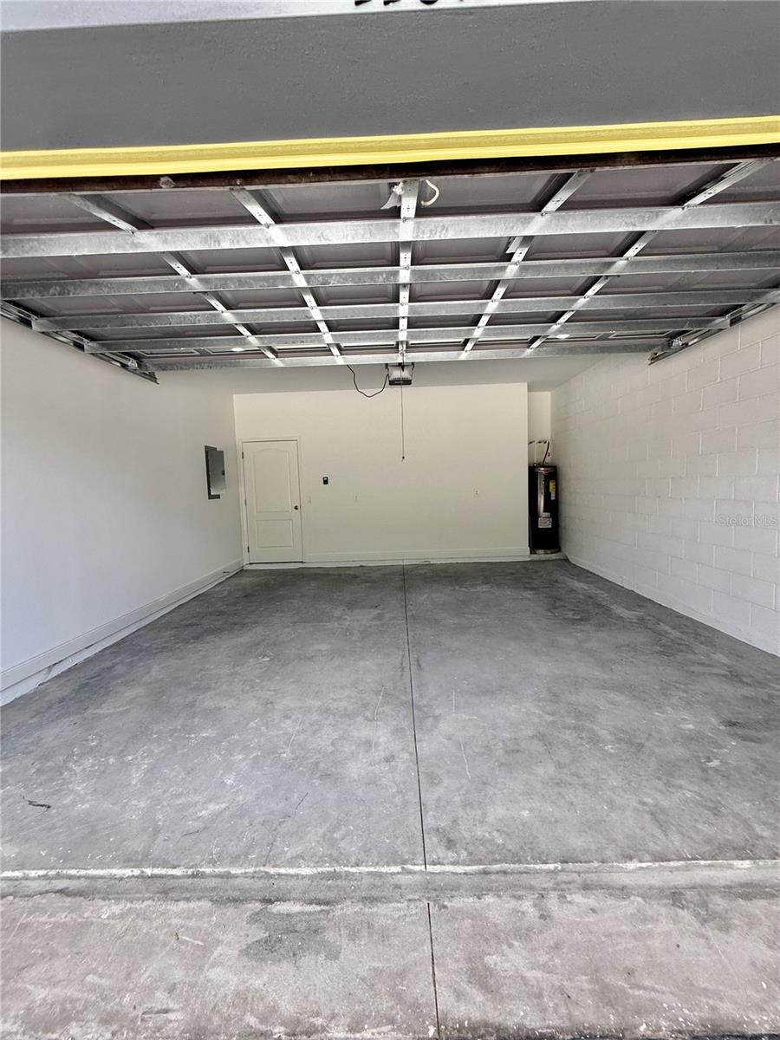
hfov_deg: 85.7
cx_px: 390
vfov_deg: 102.1
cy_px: 520
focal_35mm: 14
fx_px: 421
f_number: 2.2
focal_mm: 2.22
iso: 50
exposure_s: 1/308
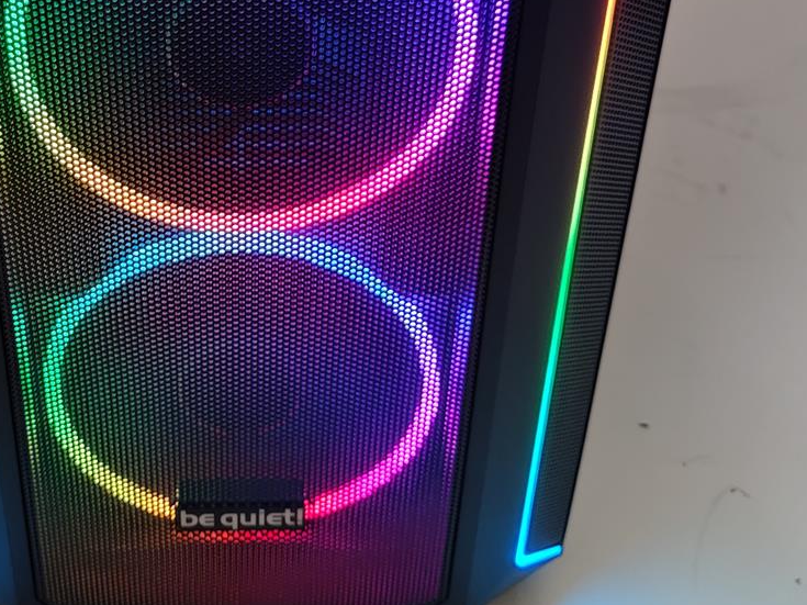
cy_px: 7
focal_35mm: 51
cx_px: 229
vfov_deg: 27.0
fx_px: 1189
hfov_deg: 36.8
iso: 528
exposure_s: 1/13
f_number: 1.85
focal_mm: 6.78
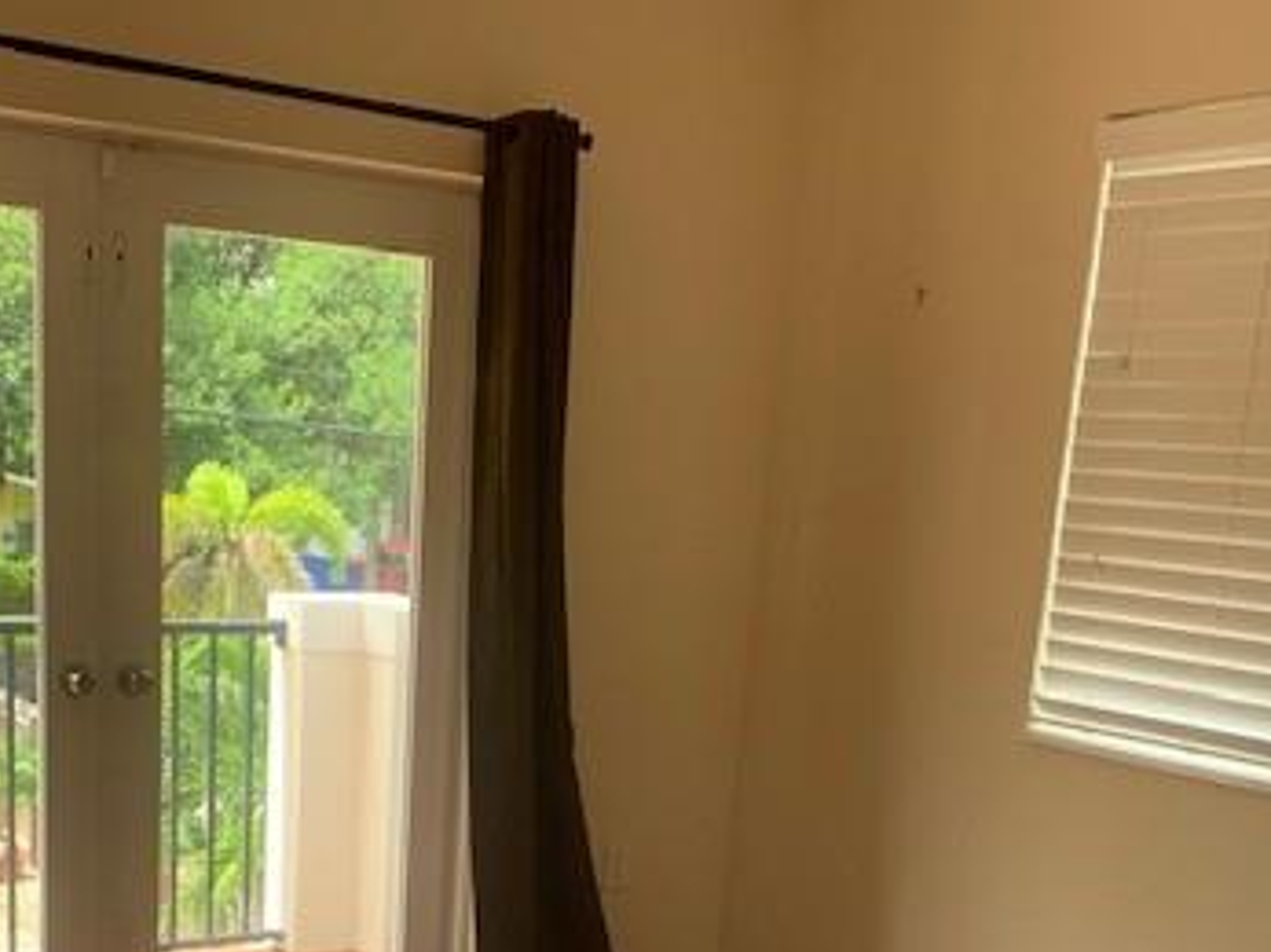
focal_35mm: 48
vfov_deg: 29.1
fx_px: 1762
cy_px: 846
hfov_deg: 39.6
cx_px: 542
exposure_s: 1/133
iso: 25
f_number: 1.8
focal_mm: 4.25
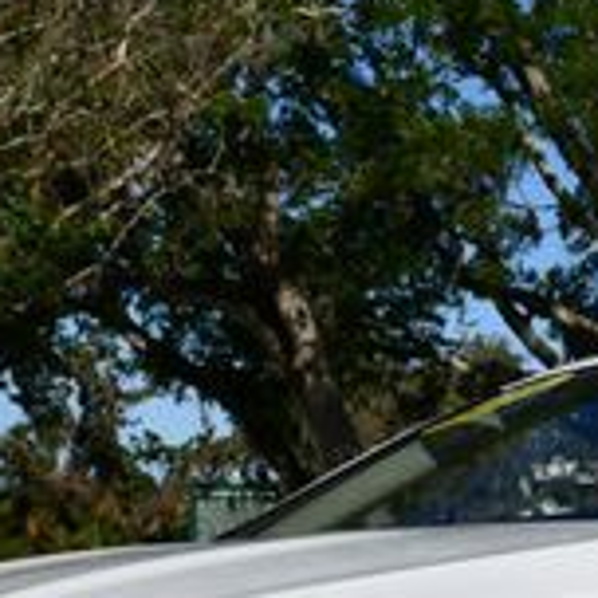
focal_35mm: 143
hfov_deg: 12.0
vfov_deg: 12.1
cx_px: 657
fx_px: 2795
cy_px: 563
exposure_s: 1/400
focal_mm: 20
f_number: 10
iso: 100
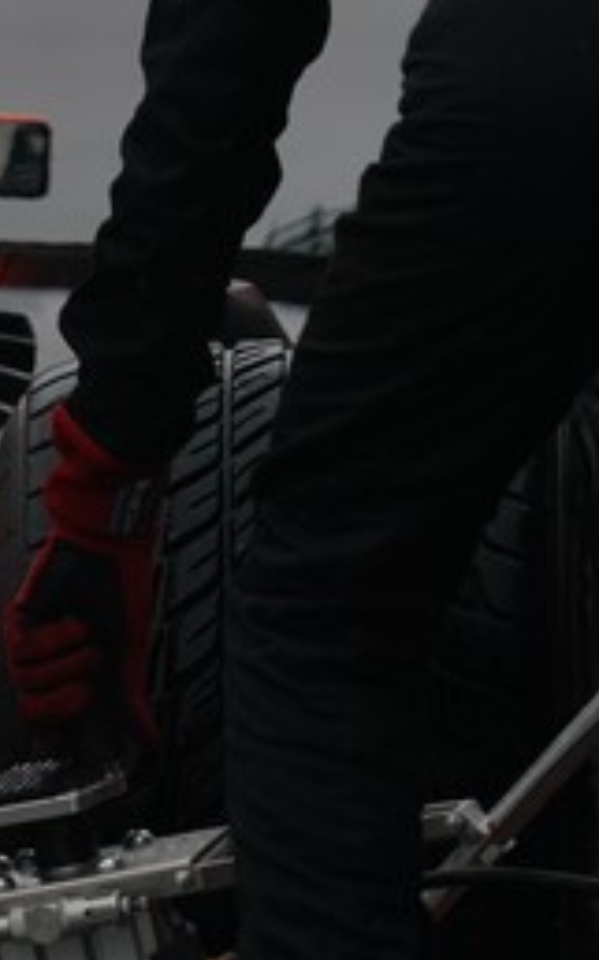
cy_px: 420
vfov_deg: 1.2
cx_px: -379
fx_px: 44688
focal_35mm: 1709
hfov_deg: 0.8
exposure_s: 1/800
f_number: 8
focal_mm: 600
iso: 320
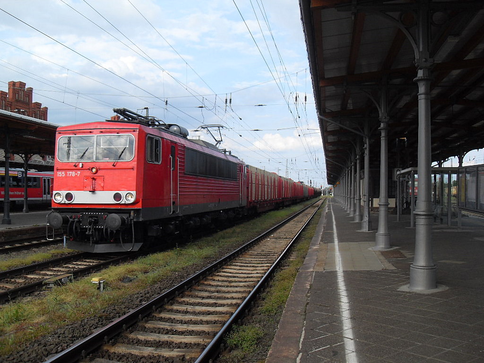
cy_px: 182
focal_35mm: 34
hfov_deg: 54.0
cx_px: 242
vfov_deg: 41.8
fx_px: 475
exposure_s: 1/125
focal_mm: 6.3
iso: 80
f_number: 7
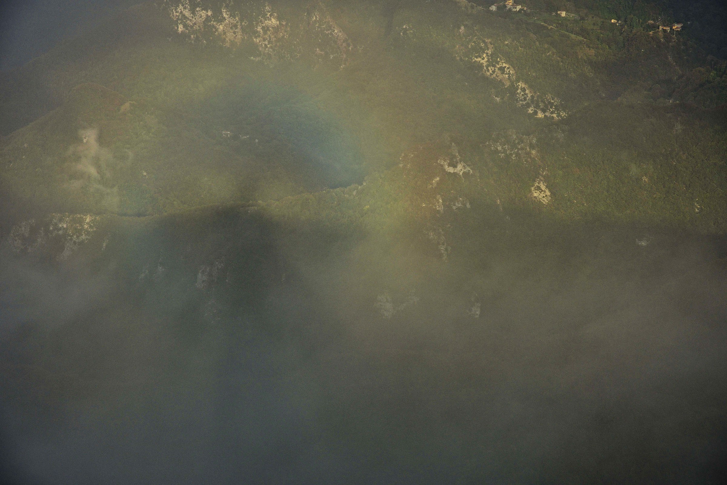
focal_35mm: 105
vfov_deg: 13.0
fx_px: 2120
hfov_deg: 19.5
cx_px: 364
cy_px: 242
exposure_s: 1/200
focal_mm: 70
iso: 125
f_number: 6.3
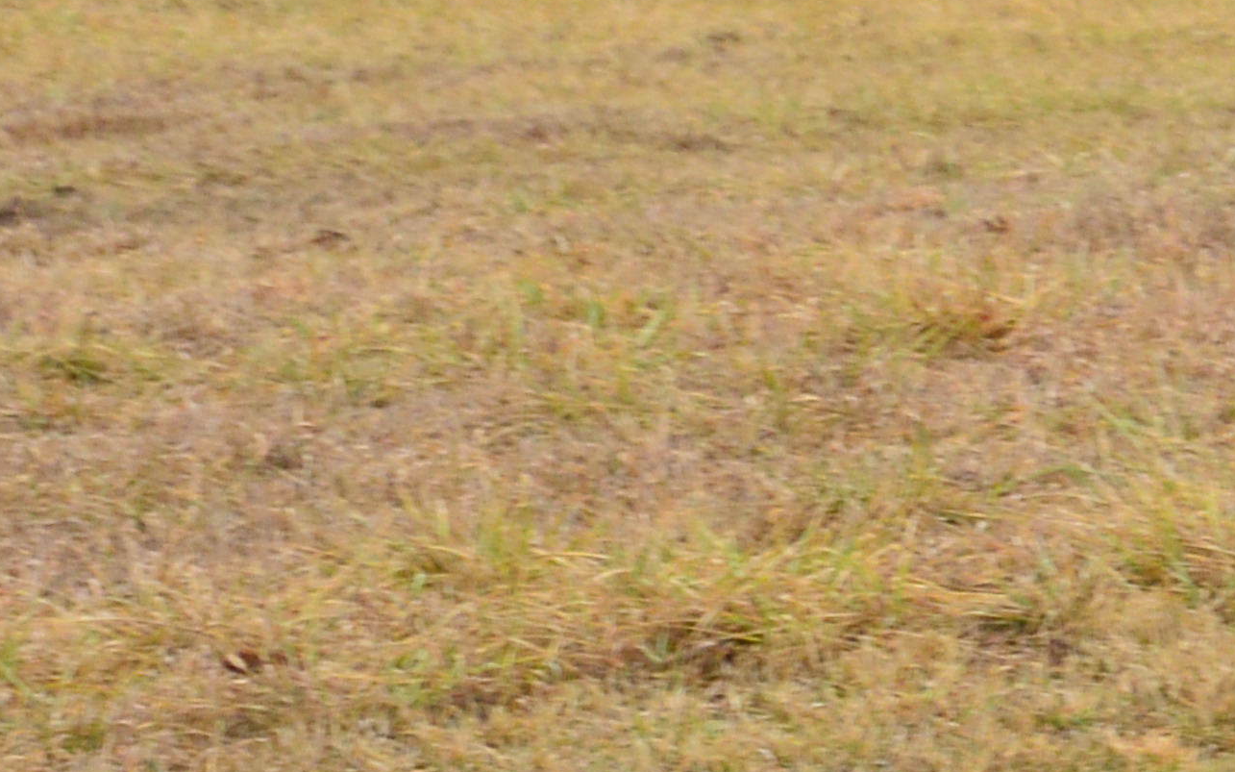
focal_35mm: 296
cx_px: 1332
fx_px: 9962
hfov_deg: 7.1
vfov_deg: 4.4
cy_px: 432
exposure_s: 1/80
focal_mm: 30
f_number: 5.6
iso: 160
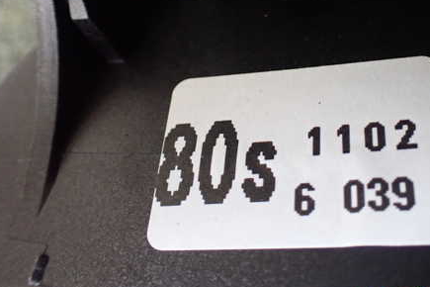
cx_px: 283
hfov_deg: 44.8
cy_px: 89
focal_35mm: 43
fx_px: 514
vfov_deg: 30.9
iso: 800
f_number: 2.3
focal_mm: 5.4
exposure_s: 1/60
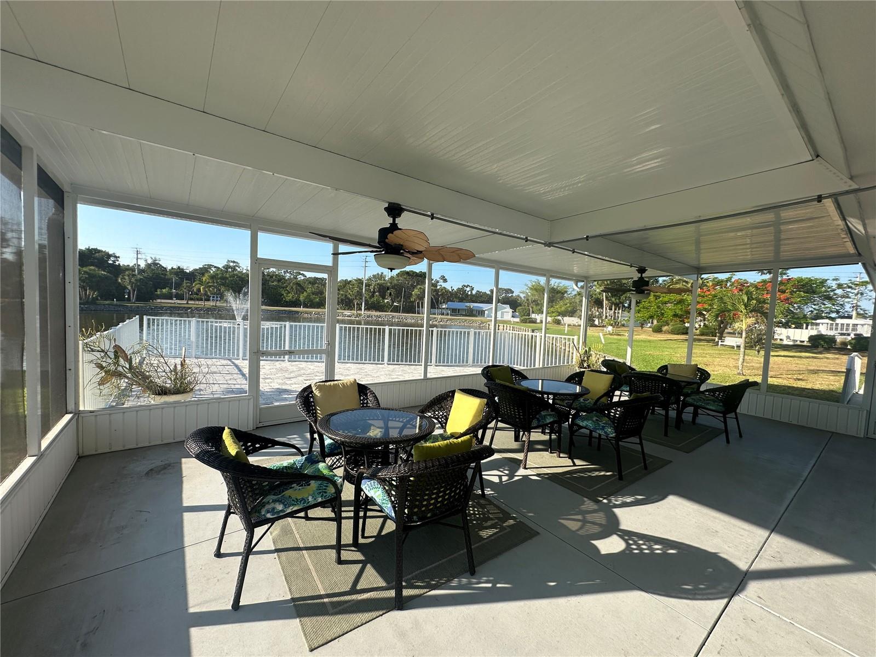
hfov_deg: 102.1
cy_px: 328
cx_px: 438
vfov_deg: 85.7
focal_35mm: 14
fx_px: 354
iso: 40
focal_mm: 2.22
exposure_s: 1/831
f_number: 2.2
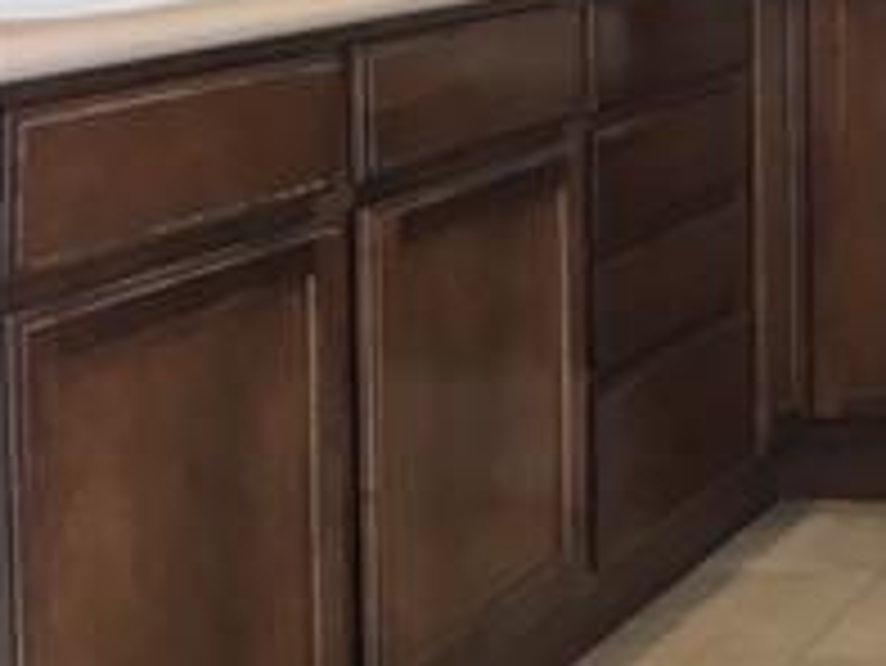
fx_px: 2407
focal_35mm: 94
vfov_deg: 15.4
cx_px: 1426
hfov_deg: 18.0
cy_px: -50
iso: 50
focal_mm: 4.15
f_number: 2.2
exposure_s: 1/30
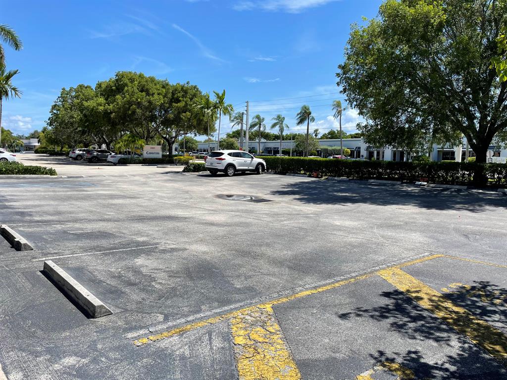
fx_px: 381
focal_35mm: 26
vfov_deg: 53.1
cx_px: 254
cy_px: 190
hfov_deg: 67.3
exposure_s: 1/3509
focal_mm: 4.2
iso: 32
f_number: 1.6
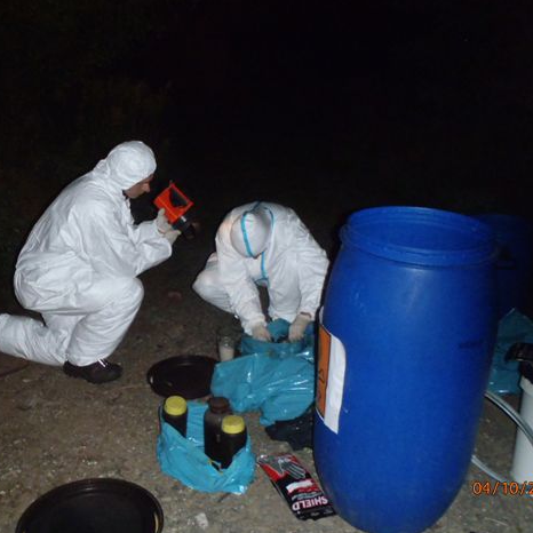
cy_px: 270
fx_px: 592
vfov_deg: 48.4
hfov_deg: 48.4
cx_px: 241
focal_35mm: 34
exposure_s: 1/30
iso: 400
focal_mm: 5
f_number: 3.9
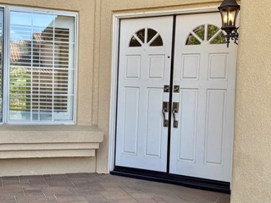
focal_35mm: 48
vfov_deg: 30.3
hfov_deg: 39.4
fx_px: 376
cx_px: 100
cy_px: 104
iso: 80
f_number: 1.78
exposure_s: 1/481
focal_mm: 6.76
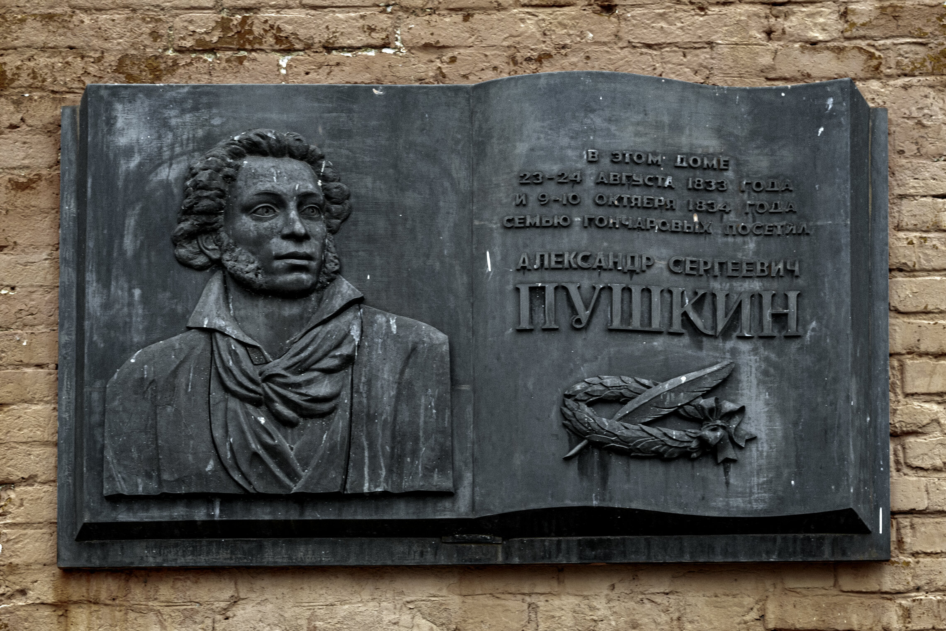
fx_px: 2365
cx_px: 473
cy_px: 316
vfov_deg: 15.2
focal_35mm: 90
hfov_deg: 22.6
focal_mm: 60
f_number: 8
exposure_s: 1/60
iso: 320
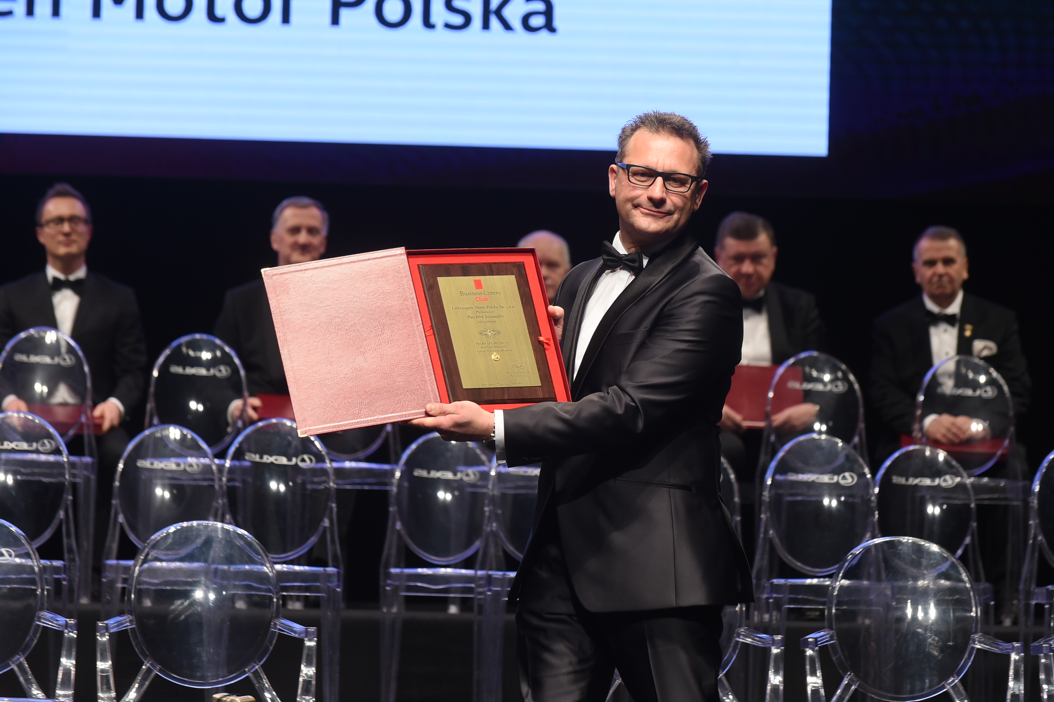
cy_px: 366
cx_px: 540
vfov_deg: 6.4
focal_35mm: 215
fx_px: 6294
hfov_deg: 9.6
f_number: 4.5
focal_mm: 200
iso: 2000
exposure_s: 1/200
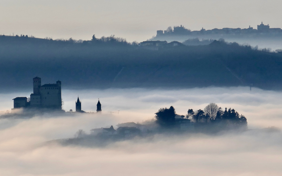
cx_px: 141
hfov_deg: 5.0
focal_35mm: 421
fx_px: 3235
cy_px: 93
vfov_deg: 3.1
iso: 125
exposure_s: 1/320
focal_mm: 91
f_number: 5.9
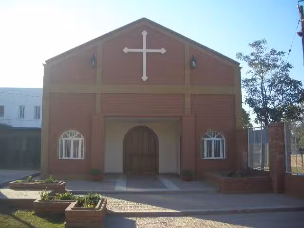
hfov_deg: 52.6
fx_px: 307
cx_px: 152
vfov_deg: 40.7
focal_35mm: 35
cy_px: 114
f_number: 2.6
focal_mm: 5.8
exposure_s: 1/400
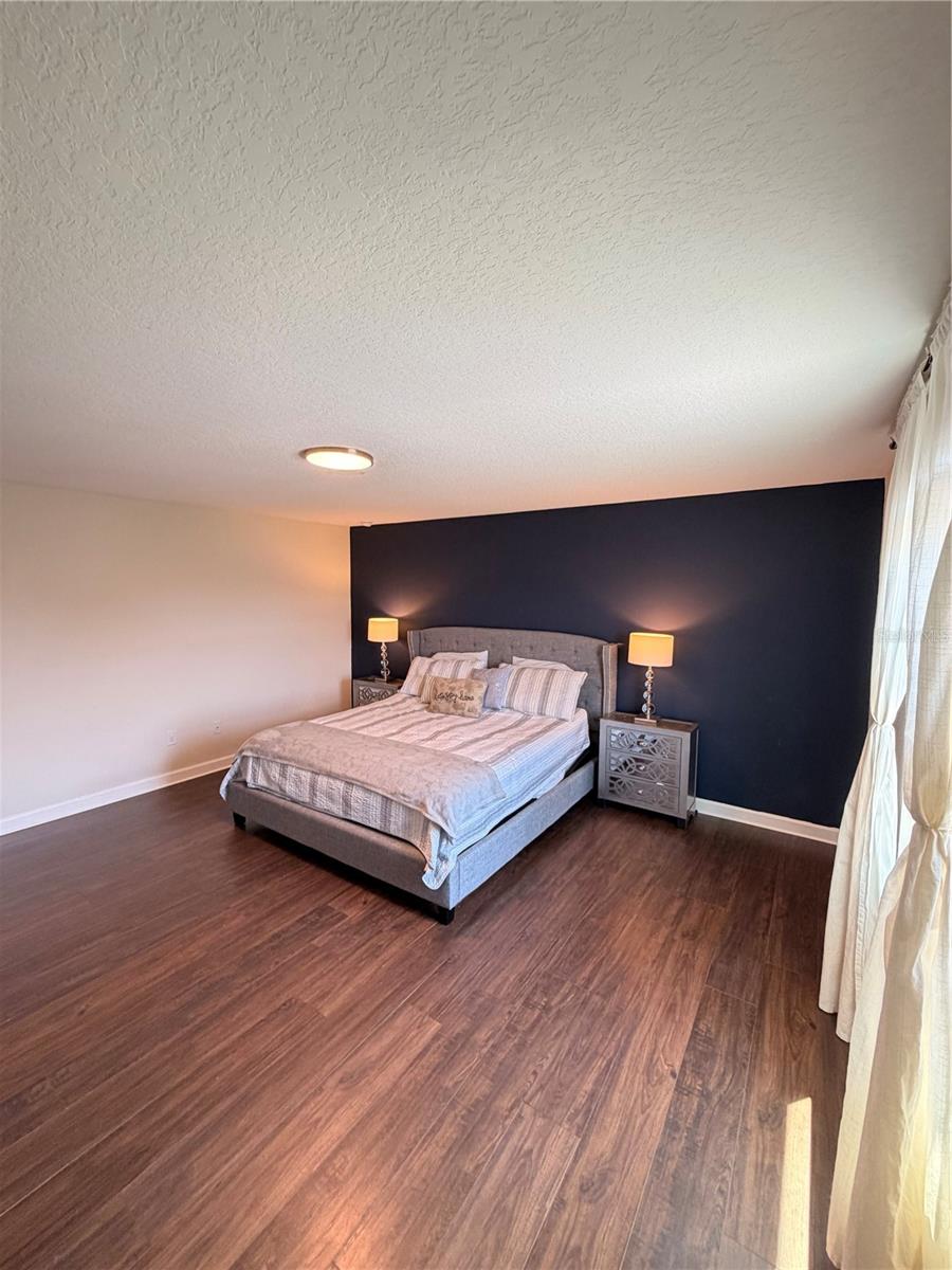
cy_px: 635
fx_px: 513
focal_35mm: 14
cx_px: 476
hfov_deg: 85.7
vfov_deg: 102.1
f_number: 2.2
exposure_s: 1/60
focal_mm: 2.22
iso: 200
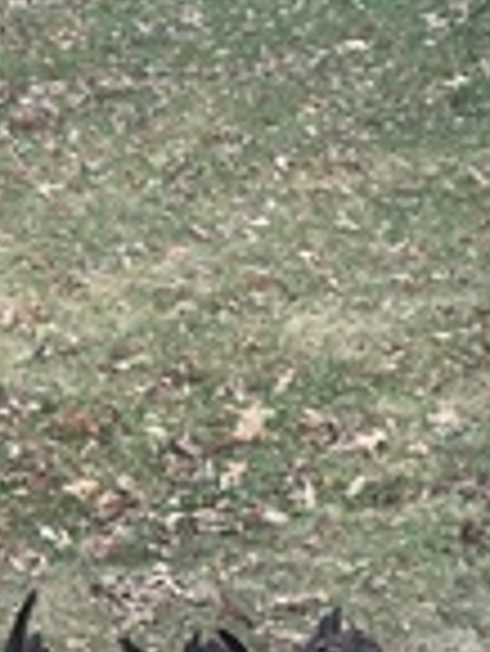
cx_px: -283
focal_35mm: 96
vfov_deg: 19.8
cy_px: 665
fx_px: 1809
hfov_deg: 14.2
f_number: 2.2
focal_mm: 4.15
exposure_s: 1/120
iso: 40
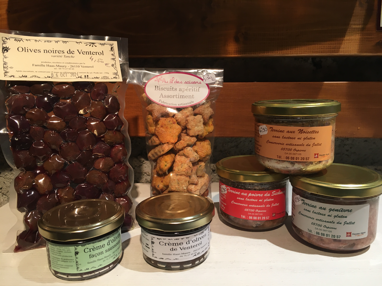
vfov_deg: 48.2
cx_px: 191
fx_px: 320
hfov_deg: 61.7
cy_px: 143
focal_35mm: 29
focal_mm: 4.15
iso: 80
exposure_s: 1/33
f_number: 2.2
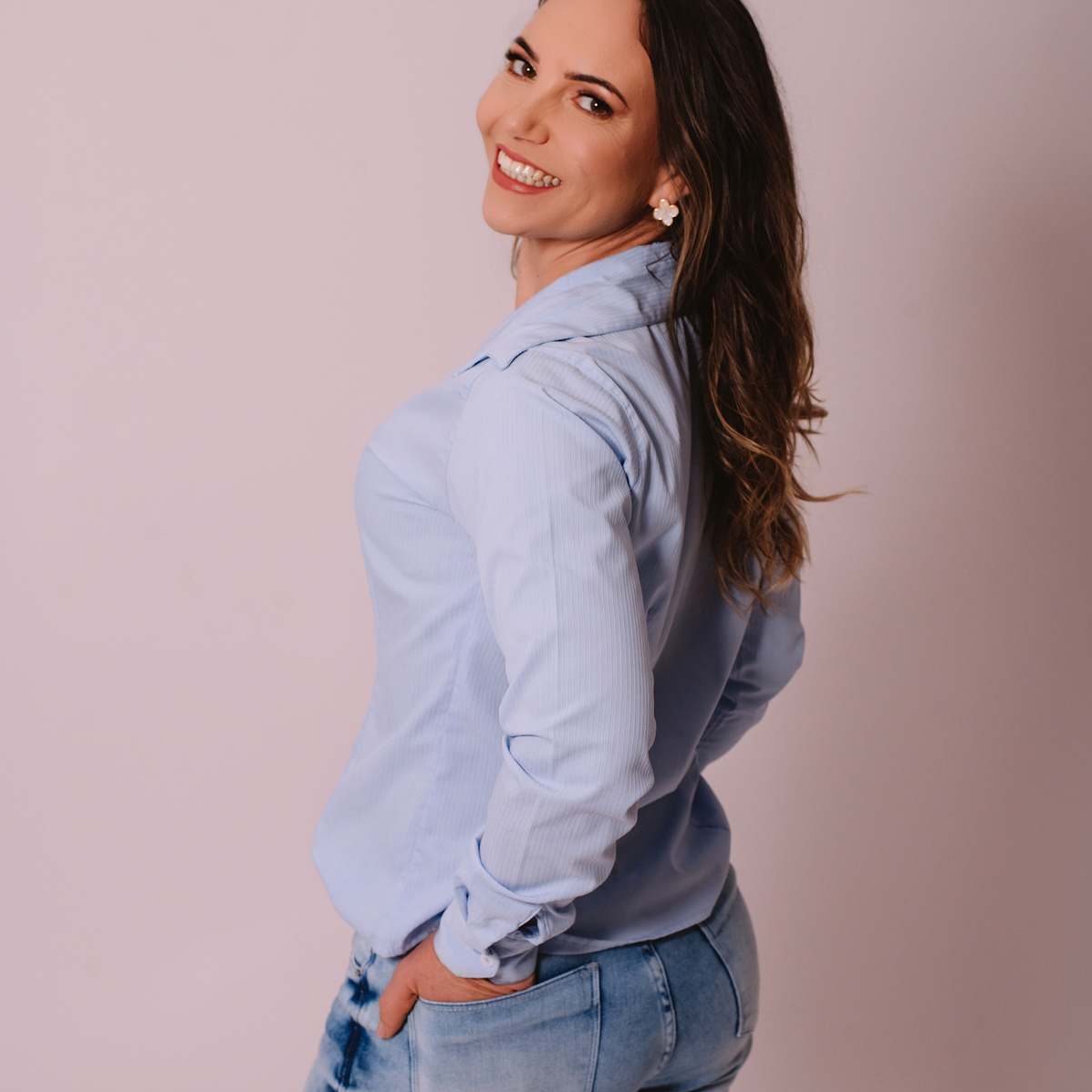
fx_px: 2284
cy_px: 546
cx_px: 546
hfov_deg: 26.9
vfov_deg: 26.9
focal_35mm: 64
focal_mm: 50
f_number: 6.3
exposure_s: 1/160
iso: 100
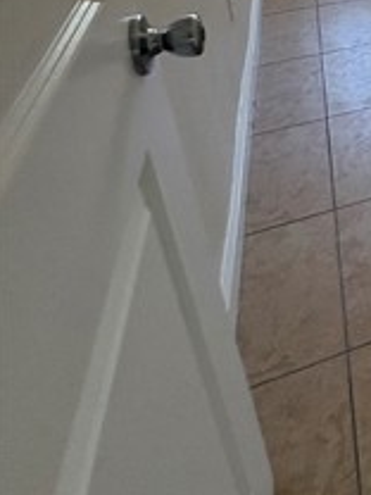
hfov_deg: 25.0
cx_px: 566
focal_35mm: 43
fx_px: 614
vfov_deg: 35.9
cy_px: -74
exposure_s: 1/99
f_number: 2.2
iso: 160
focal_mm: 2.22
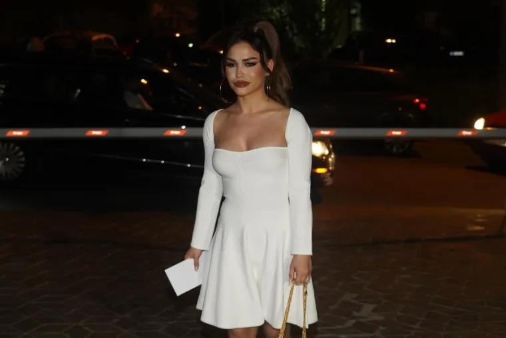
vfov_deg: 20.6
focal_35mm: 66
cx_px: 253
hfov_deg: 30.5
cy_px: 169
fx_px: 928
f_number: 4
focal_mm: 44
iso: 2000
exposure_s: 1/250
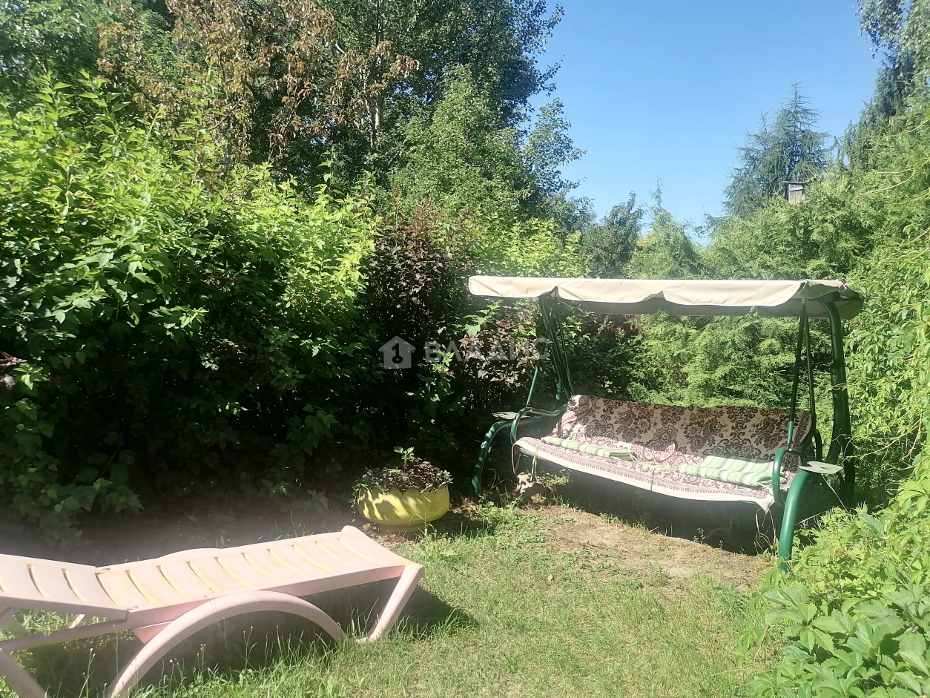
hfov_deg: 65.3
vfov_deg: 51.4
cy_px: 349
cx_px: 465
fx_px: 726
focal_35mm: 27
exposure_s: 1/1129
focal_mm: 5.3
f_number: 1.8
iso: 50
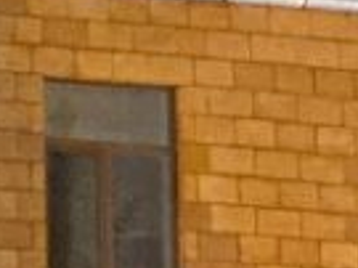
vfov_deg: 2.5
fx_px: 6055
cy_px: 645
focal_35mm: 586
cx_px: 27
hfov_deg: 3.4
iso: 1600
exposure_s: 1/14
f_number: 2.8
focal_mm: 9
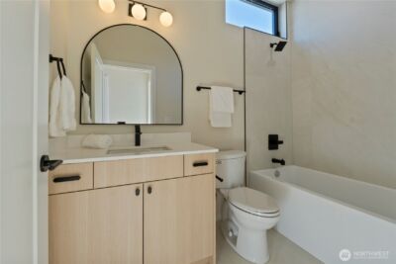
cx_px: 198
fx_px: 165
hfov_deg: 100.4
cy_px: 132
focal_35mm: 15
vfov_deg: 77.4
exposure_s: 1/25
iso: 250
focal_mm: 10
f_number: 9
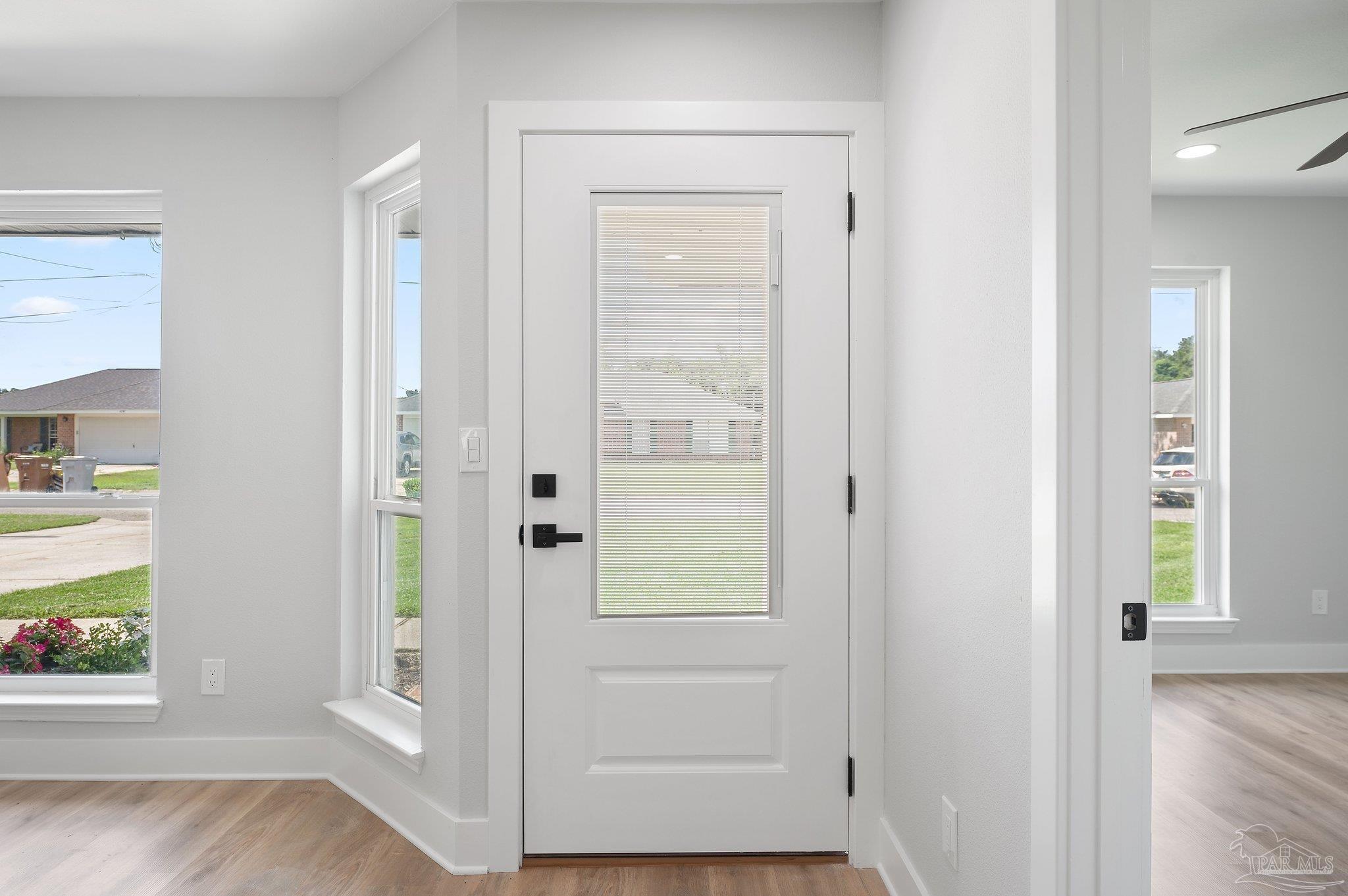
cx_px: 674
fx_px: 786
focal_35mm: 21
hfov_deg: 81.2
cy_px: 448
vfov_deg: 59.4
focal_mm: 21
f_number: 8
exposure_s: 1/20
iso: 400
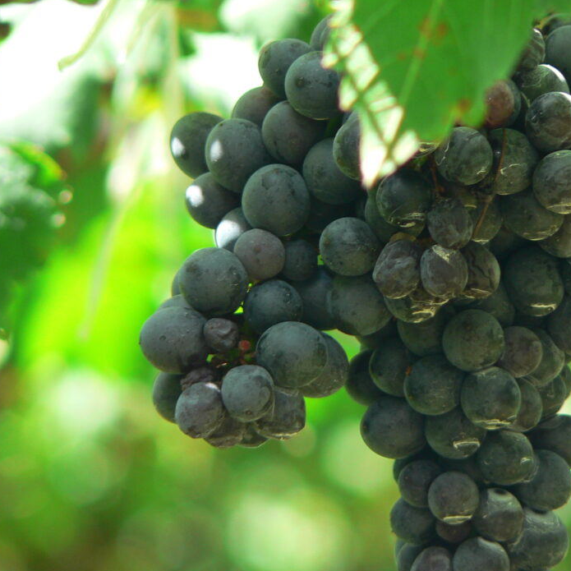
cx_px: 370
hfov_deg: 3.5
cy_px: 281
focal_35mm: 495
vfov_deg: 3.5
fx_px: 9238
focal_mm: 63.3
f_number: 3.6
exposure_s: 1/100
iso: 80
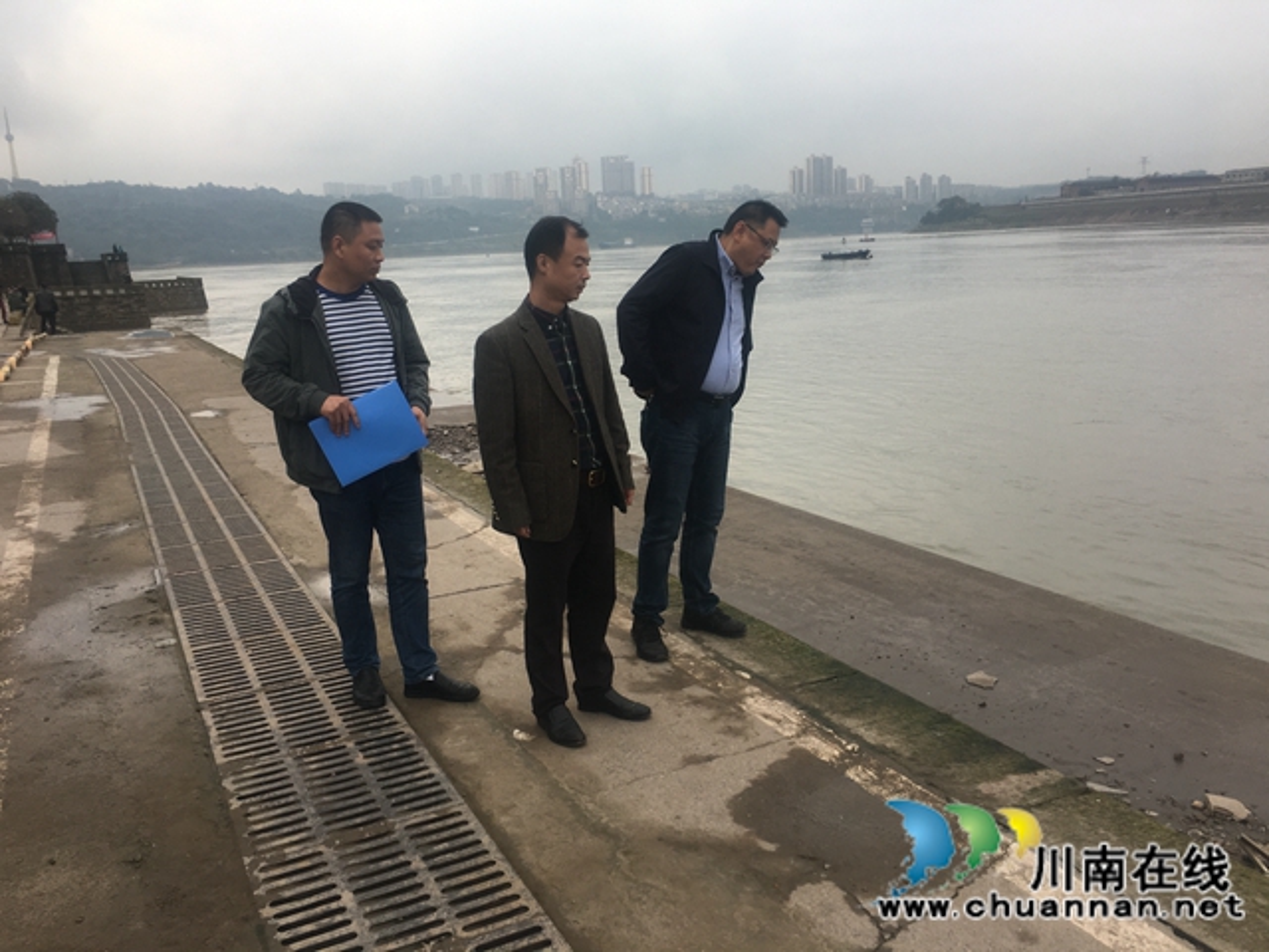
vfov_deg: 48.2
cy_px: 476
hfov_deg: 61.7
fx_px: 1063
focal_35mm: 29
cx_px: 634
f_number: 2.2
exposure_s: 1/199
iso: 25
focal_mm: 4.15
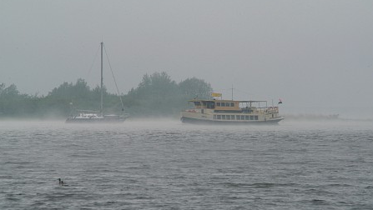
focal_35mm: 348
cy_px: 100
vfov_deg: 3.5
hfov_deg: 6.2
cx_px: 186
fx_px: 3444
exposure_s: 1/350
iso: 200
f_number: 9.5
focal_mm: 220
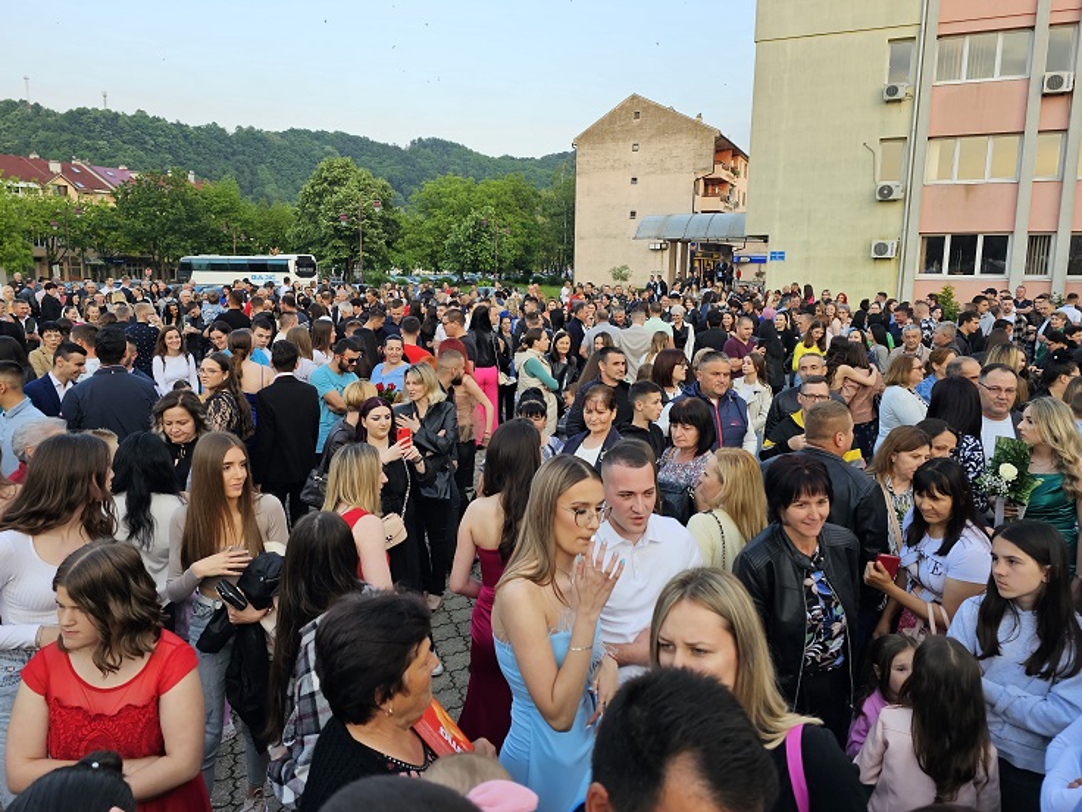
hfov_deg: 69.4
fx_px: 781
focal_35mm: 25
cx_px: 522
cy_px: 372
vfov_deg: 54.8
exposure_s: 1/180
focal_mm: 6.3
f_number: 1.7
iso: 20
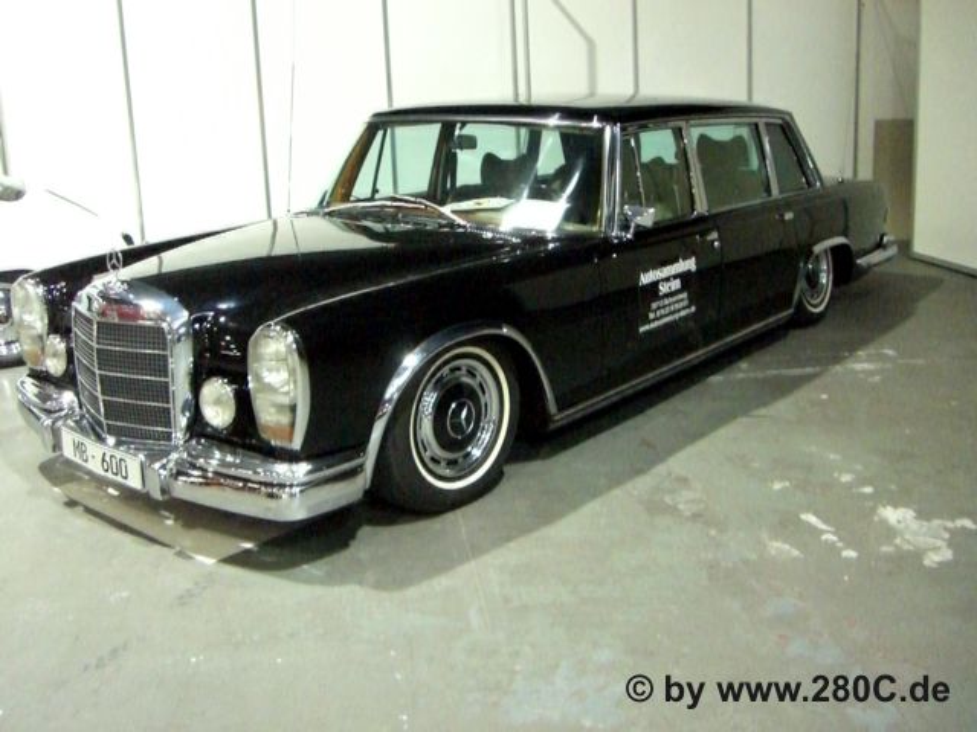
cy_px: 366
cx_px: 488
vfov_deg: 37.7
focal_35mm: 38
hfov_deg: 49.0
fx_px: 1073
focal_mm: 6.2
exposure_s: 1/50
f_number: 2.7
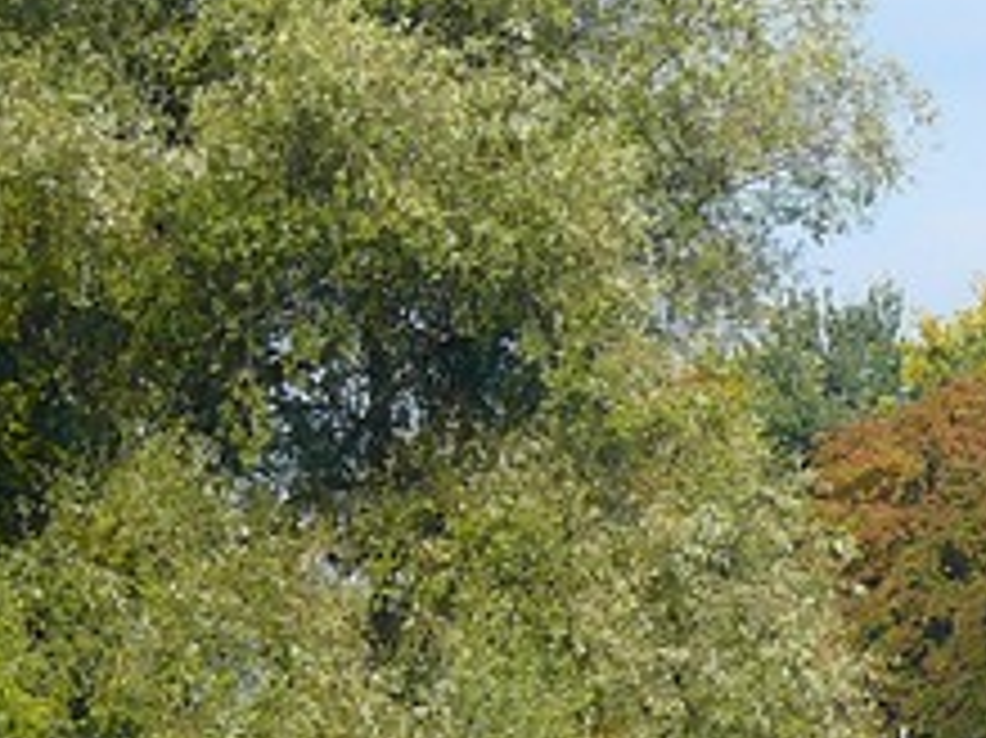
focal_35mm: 482
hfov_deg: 4.1
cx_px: 882
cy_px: 670
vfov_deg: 3.1
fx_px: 13722
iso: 100
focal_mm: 21
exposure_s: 1/200
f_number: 4
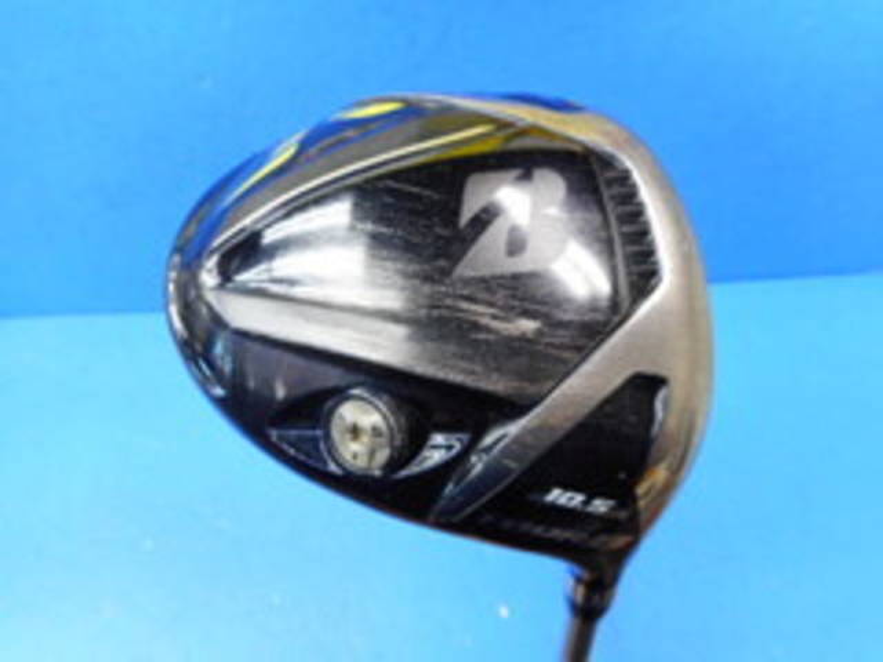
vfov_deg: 54.9
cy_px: 331
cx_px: 442
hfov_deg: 69.4
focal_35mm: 25
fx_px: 638
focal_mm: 4.5
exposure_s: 1/30
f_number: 3.7
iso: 220
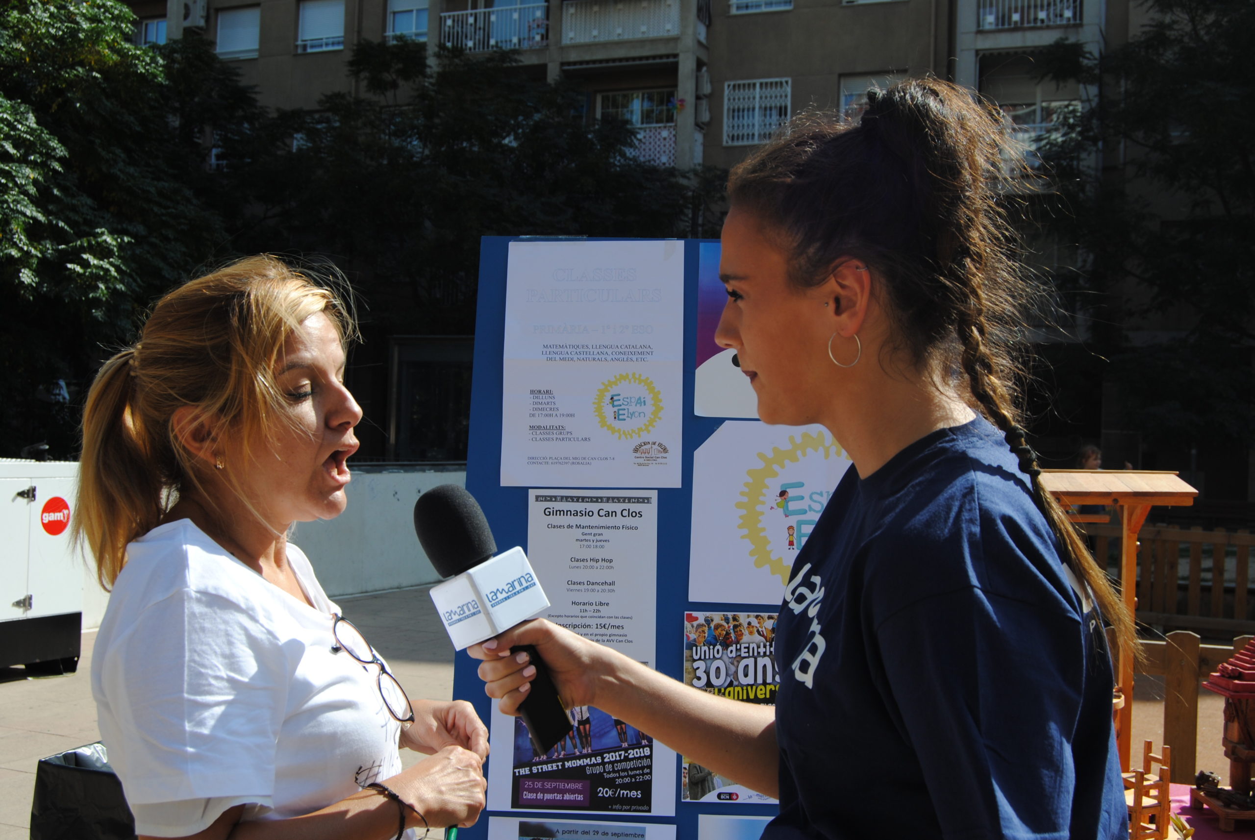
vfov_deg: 32.0
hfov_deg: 46.3
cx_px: 628
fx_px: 1466
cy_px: 420
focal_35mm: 42
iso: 100
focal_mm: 28
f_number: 8
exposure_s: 1/250
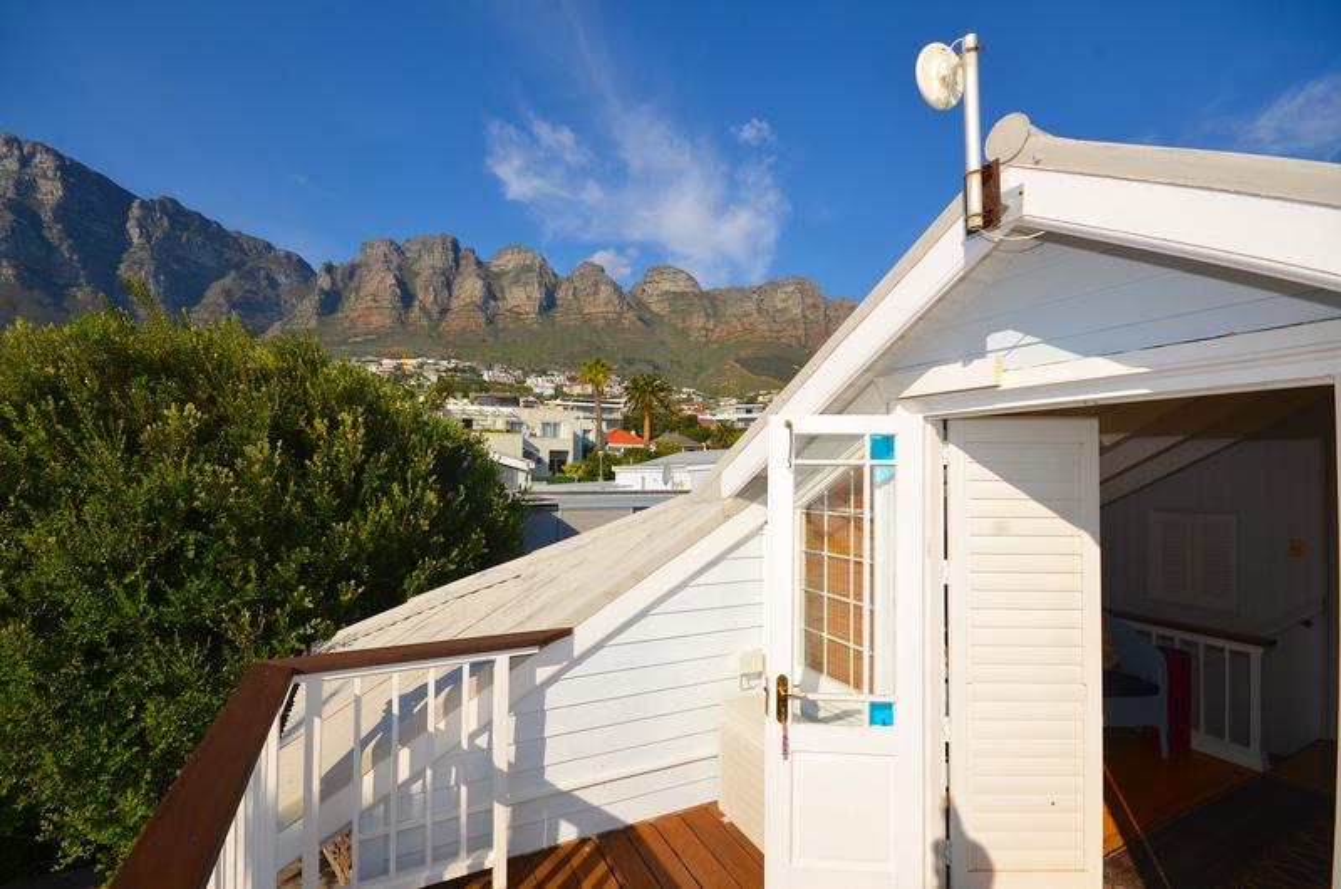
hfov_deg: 100.5
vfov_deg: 77.1
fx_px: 558
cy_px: 444
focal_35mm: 15
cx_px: 670
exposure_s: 1/250
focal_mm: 10
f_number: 10
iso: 100
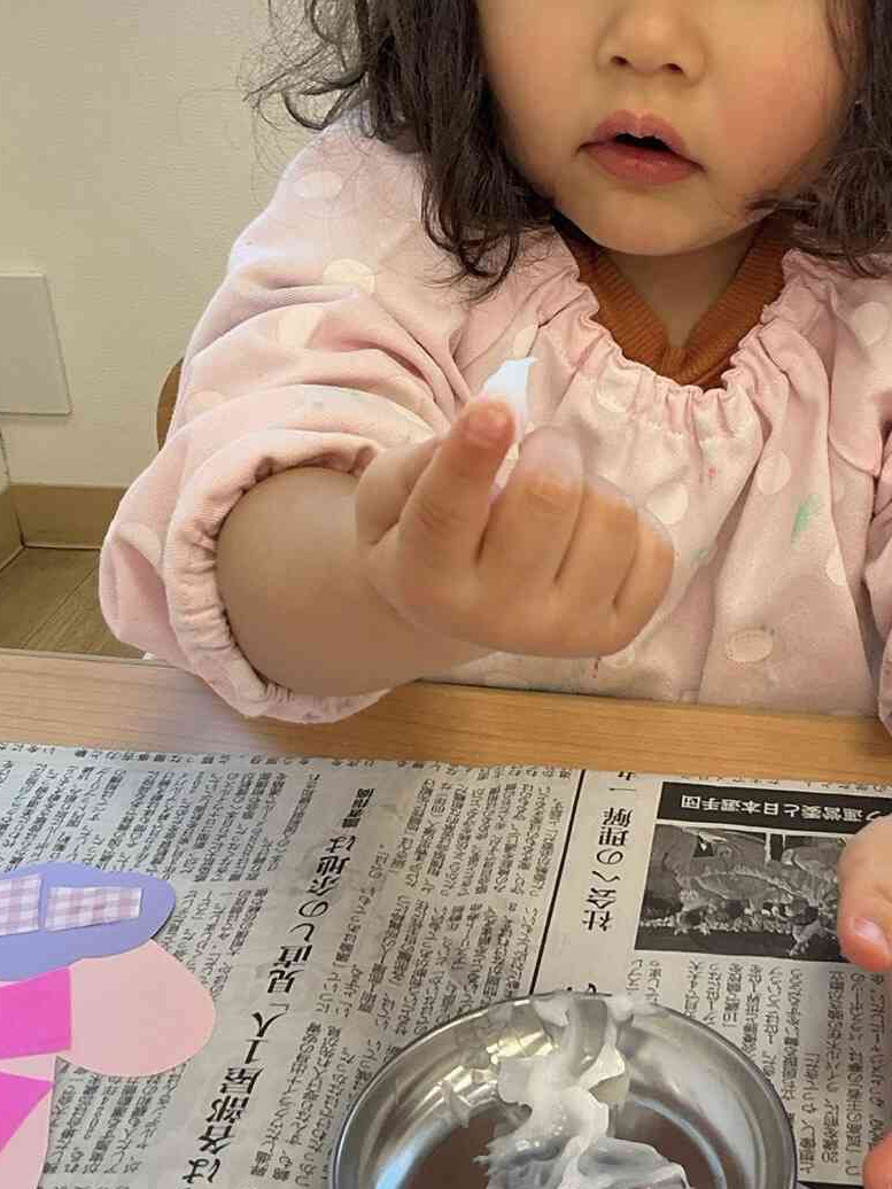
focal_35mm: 56
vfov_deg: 34.3
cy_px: 485
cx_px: 559
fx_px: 1924
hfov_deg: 26.0
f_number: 1.8
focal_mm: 3
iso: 40
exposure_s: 1/120
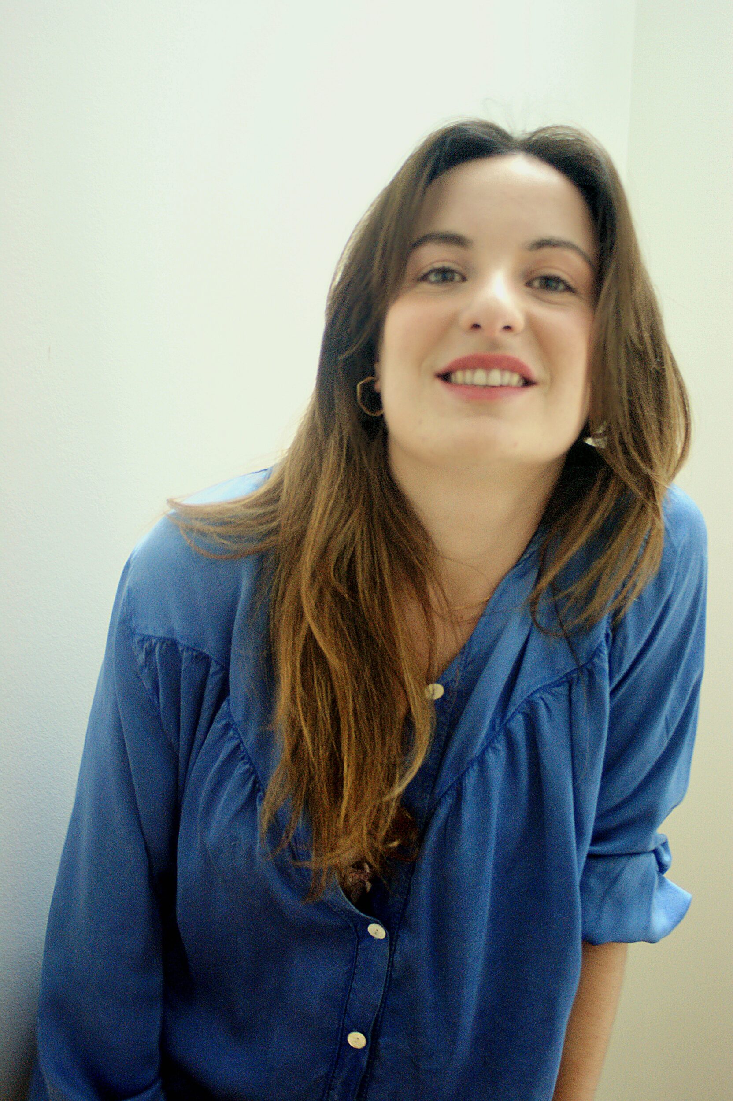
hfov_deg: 31.9
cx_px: 366
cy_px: 550
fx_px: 1284
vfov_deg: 46.4
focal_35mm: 42
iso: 400
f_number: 3.5
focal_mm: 28
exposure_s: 1/40
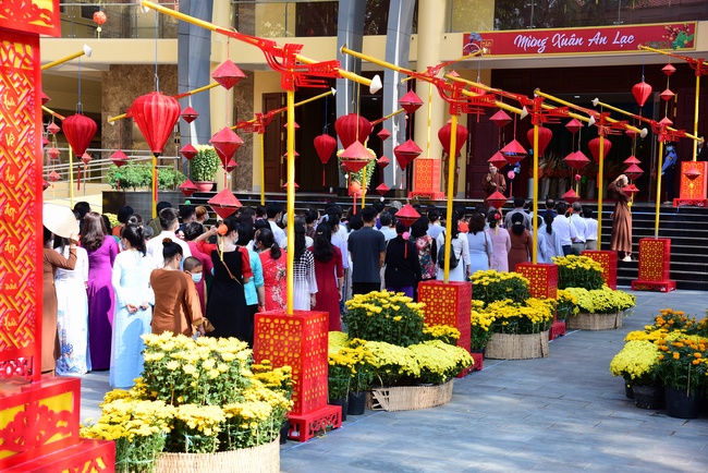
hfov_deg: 30.9
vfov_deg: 20.9
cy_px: 236
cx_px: 354
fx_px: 1279
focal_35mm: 65
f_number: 6.3
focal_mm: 65
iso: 250
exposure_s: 1/200
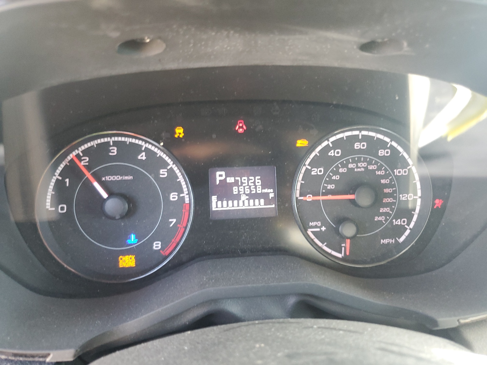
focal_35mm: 26
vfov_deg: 53.1
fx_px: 366
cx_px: 244
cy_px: 182
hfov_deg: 67.3
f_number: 1.5
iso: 183
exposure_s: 1/60.2
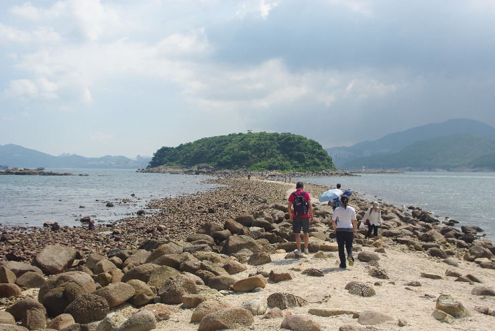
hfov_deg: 49.5
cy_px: 166
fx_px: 537
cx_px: 248
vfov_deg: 34.3
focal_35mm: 39
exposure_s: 1/250
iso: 100
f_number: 8
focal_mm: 26.25
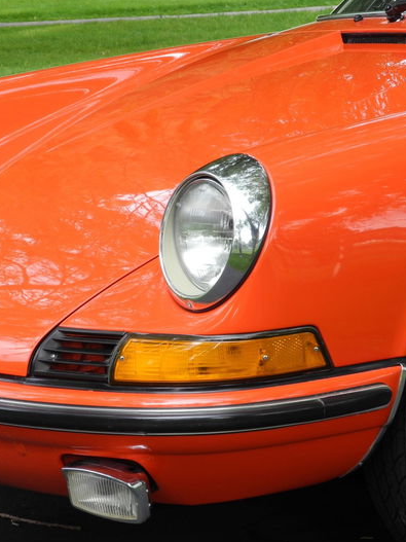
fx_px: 3489
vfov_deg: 8.9
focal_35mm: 223
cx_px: 91
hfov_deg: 6.7
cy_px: 285
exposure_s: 1/30
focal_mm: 32.6
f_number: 5
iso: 114
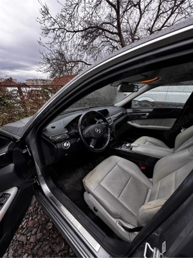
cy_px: 129
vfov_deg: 102.1
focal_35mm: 14
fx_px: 104
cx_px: 96
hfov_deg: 85.7
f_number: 2.2
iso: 40
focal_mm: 2.22
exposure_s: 1/116
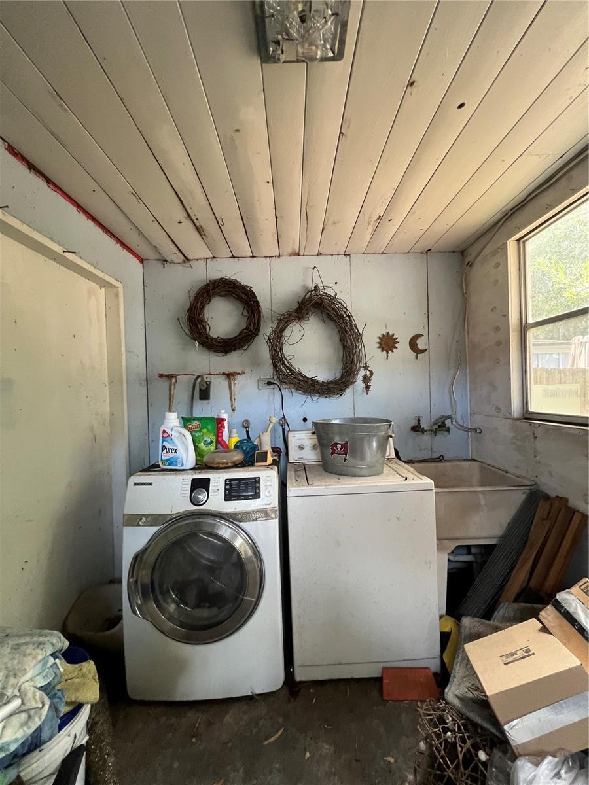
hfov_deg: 89.9
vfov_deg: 106.2
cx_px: 294
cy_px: 392
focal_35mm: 13
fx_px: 295
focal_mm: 1.57
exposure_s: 1/60
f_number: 1.8
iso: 320
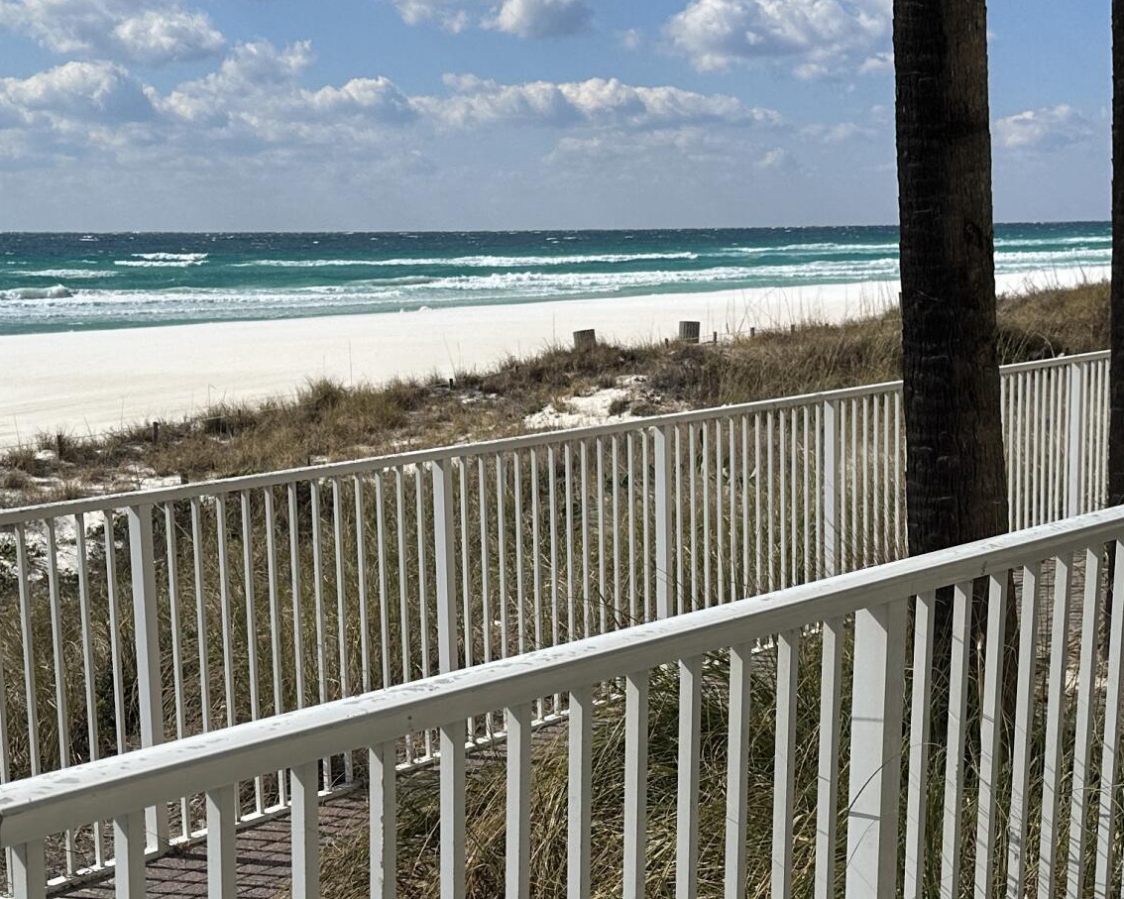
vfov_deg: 24.4
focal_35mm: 62
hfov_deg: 30.5
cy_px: 635
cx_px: 507
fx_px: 2062
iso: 80
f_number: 1.78
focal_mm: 6.86
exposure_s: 1/8929
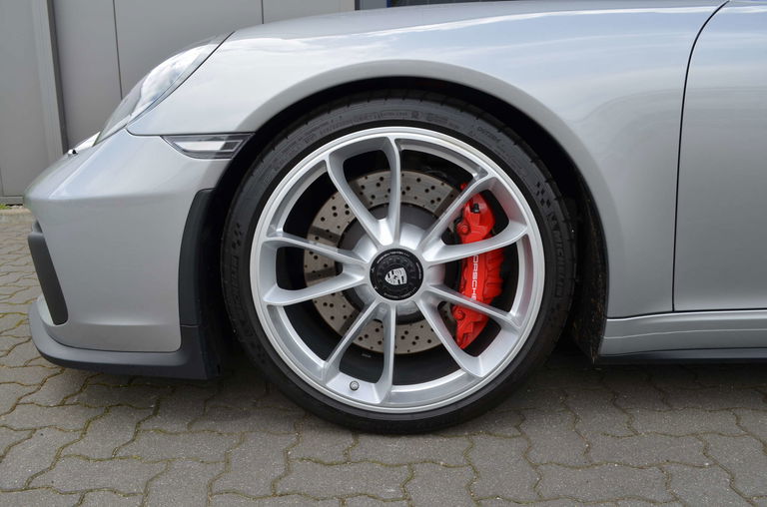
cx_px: 384
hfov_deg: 62.1
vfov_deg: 43.4
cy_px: 254
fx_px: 638
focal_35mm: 30
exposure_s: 1/125
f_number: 6.3
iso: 100
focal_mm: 20
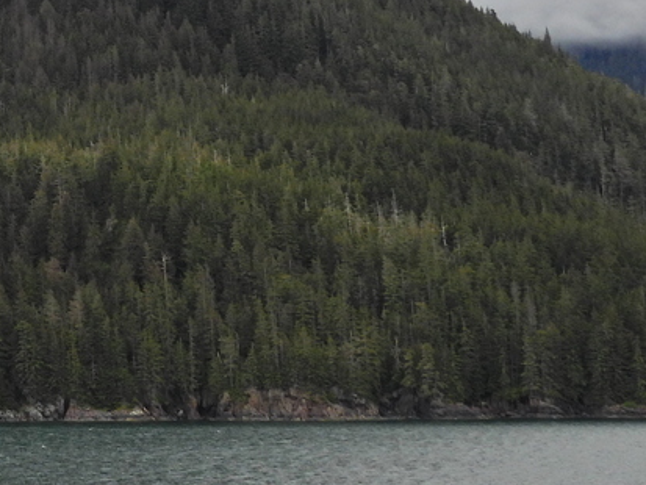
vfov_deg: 11.8
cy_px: -41
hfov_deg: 15.0
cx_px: -252
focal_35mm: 124
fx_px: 2315
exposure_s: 1/1250
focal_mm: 7.1
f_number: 3.2
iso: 100
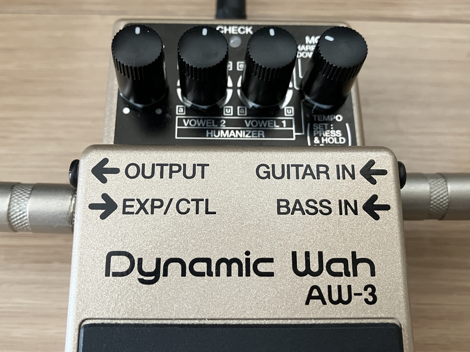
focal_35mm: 28
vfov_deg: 49.7
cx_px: 235
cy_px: 176
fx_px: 380
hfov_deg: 63.4
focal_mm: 3.99
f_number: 1.8
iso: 320
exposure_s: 1/60
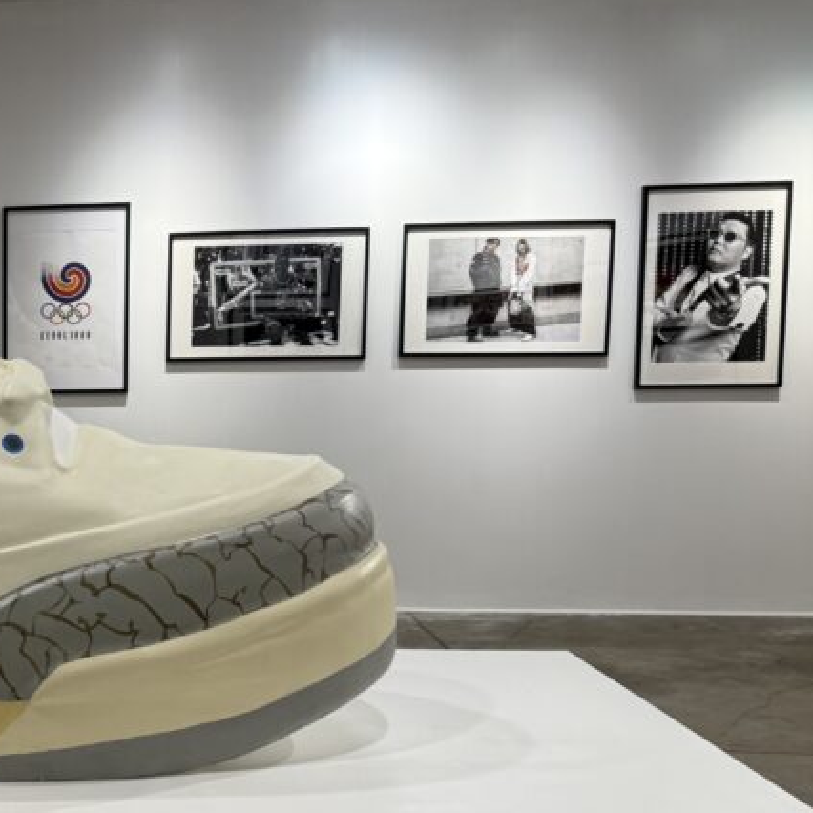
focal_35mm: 51
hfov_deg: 29.5
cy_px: 510
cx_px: -120
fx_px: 1355
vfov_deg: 33.2
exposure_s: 1/120
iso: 125
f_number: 1.78
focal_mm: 6.76
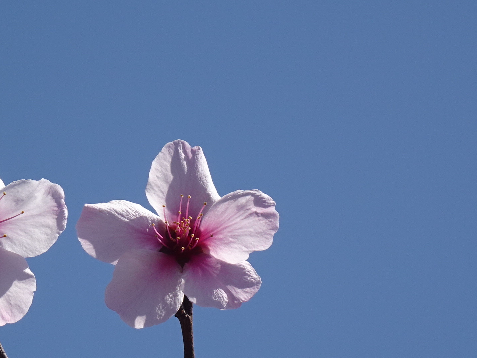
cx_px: 104
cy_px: 284
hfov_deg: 6.5
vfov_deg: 4.9
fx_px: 4189
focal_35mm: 304
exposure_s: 1/500
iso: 80
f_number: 5.6
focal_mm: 26.91
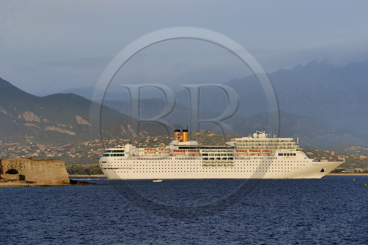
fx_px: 1787
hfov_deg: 11.8
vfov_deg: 7.8
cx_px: 184
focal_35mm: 175
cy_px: 122
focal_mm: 175
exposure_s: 1/400
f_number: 11
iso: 400
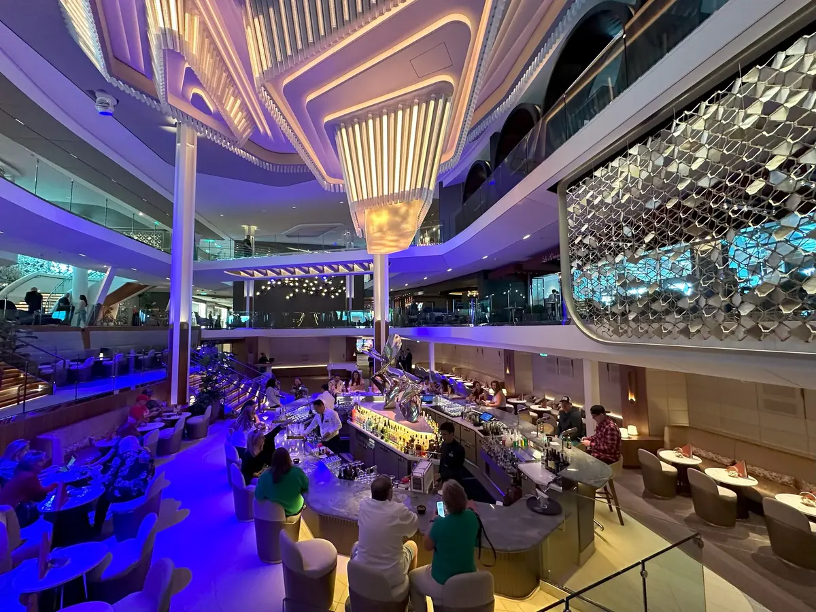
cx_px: 408
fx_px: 330
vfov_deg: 85.7
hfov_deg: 102.1
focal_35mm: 14
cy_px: 306
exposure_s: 1/60
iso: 500
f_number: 2.2
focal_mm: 2.22
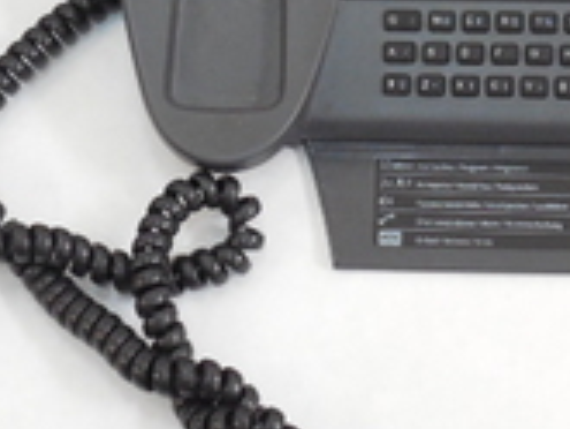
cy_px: -3
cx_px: 394
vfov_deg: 12.3
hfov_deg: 16.5
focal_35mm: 119
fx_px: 1961
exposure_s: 1/60
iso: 800
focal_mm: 8.8
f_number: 4.8
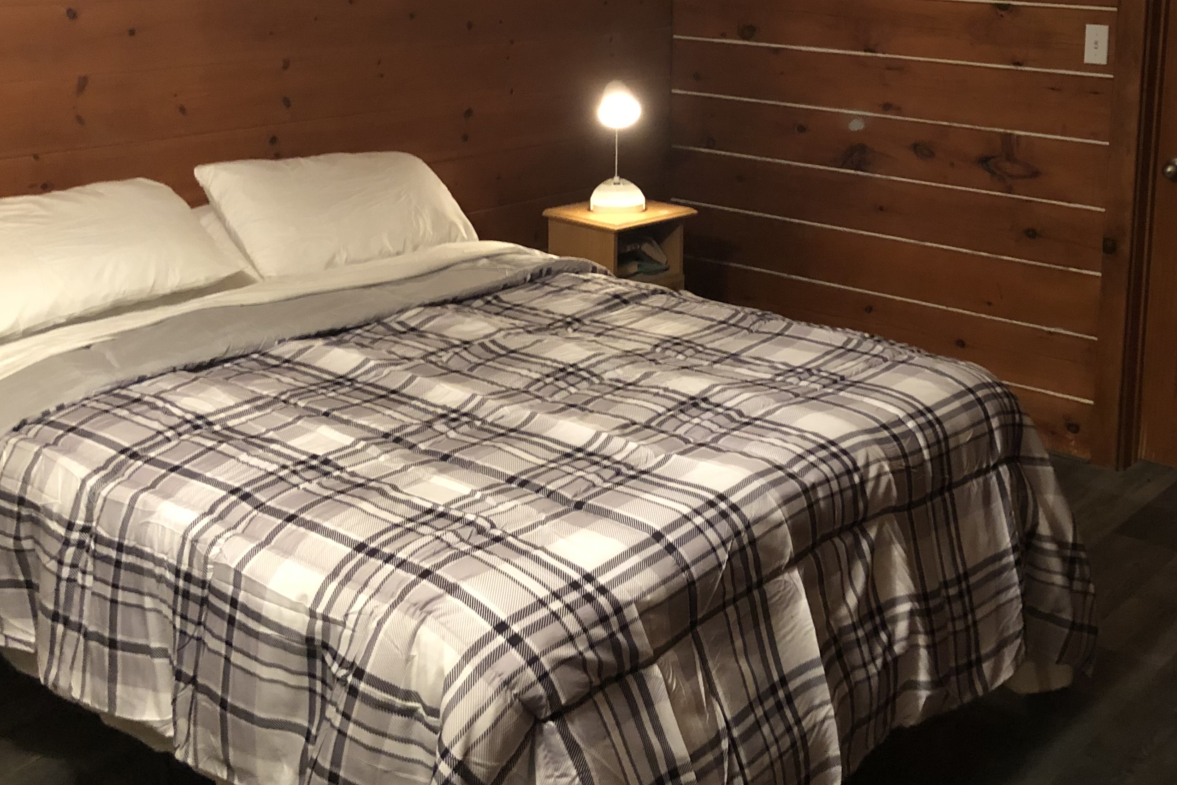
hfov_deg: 42.3
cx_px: 760
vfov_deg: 28.6
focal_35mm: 46
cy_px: 157
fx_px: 1504
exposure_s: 1/4
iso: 100
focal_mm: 3.99
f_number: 1.8
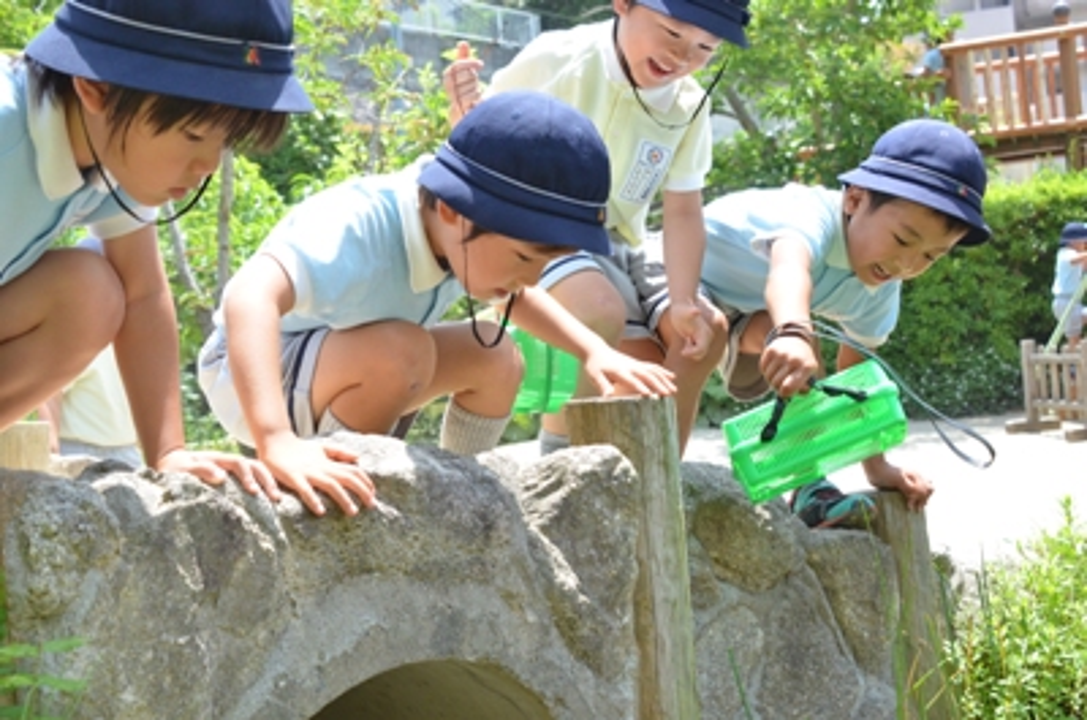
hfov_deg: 41.2
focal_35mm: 48
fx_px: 1446
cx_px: 544
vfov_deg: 28.0
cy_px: 360
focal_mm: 32
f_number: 5.6
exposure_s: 1/1250
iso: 1000
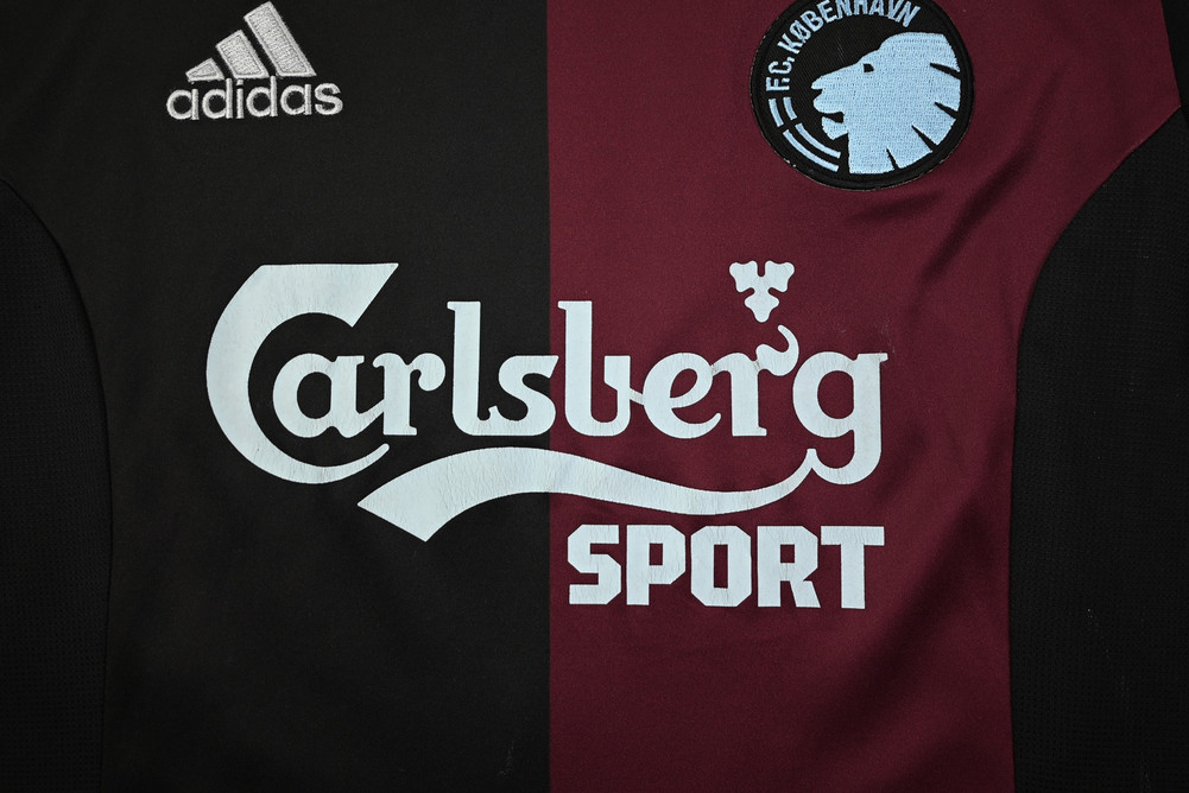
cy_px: 396
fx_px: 1074
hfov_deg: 57.9
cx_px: 594
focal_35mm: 32
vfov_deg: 40.6
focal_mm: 32.5
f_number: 4.8
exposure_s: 1/125
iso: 200
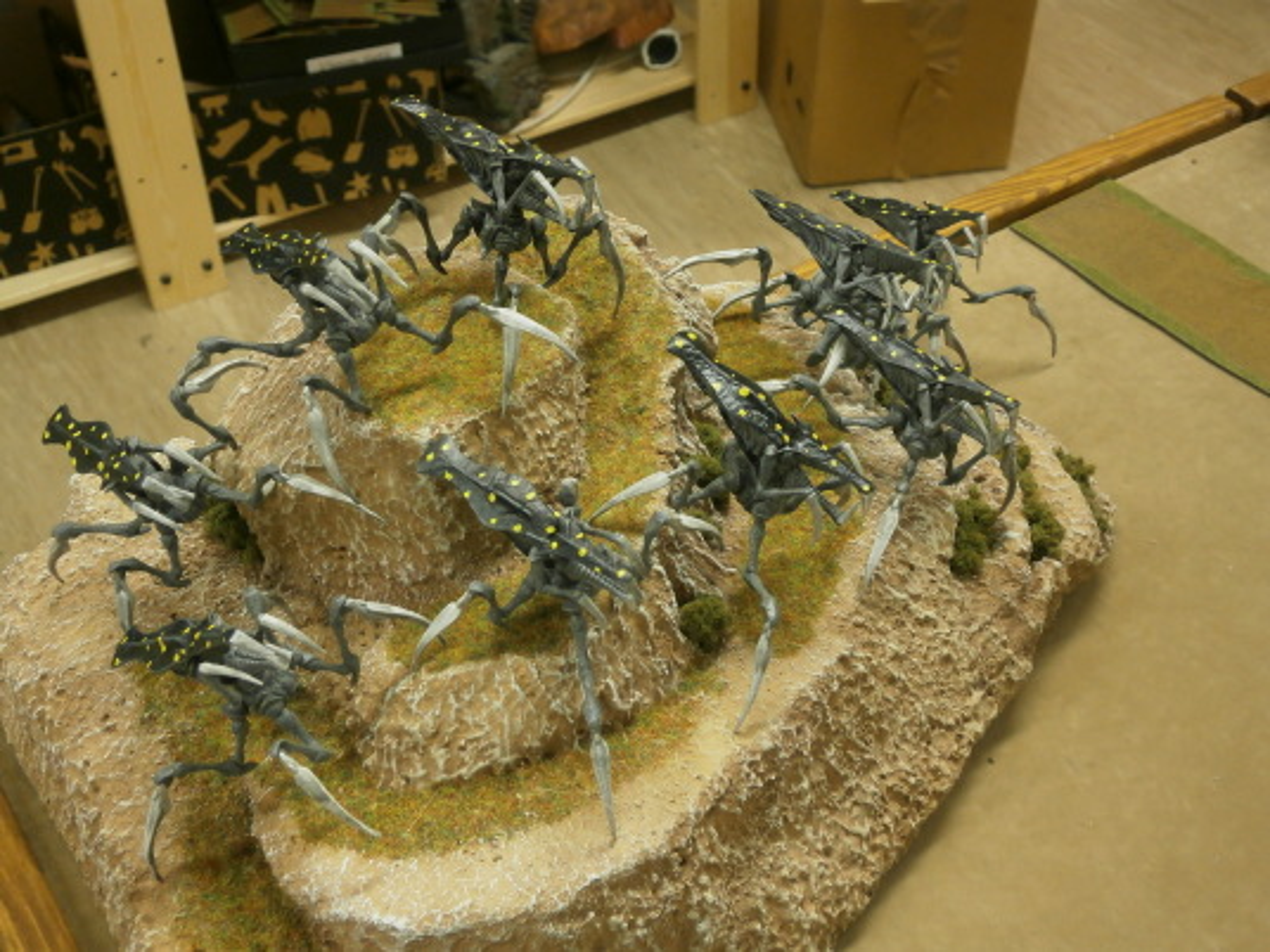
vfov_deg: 30.9
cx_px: 635
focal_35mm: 47
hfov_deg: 40.4
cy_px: 476
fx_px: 1724
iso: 200
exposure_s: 1/25
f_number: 3.4
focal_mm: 8.3
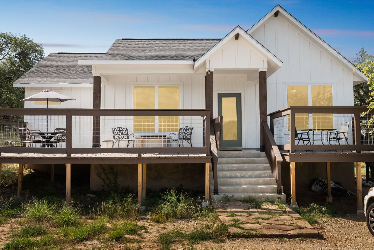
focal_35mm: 32
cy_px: 125
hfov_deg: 58.7
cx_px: 187
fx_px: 332
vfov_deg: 41.1
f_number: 10
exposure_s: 1/100
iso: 100
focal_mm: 21.5
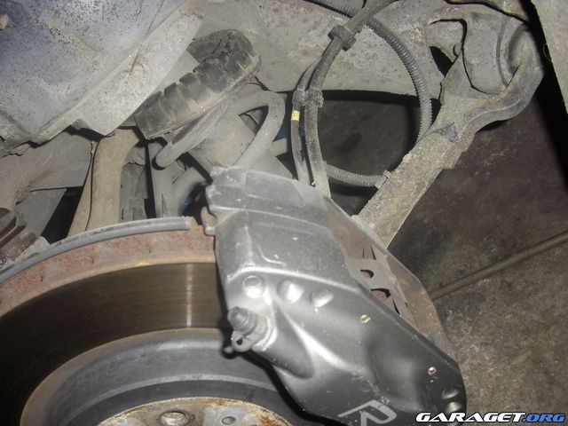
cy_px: 213
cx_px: 284
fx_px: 624
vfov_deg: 37.7
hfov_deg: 49.0
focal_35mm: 38
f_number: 2.8
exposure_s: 1/60
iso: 100
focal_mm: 6.2
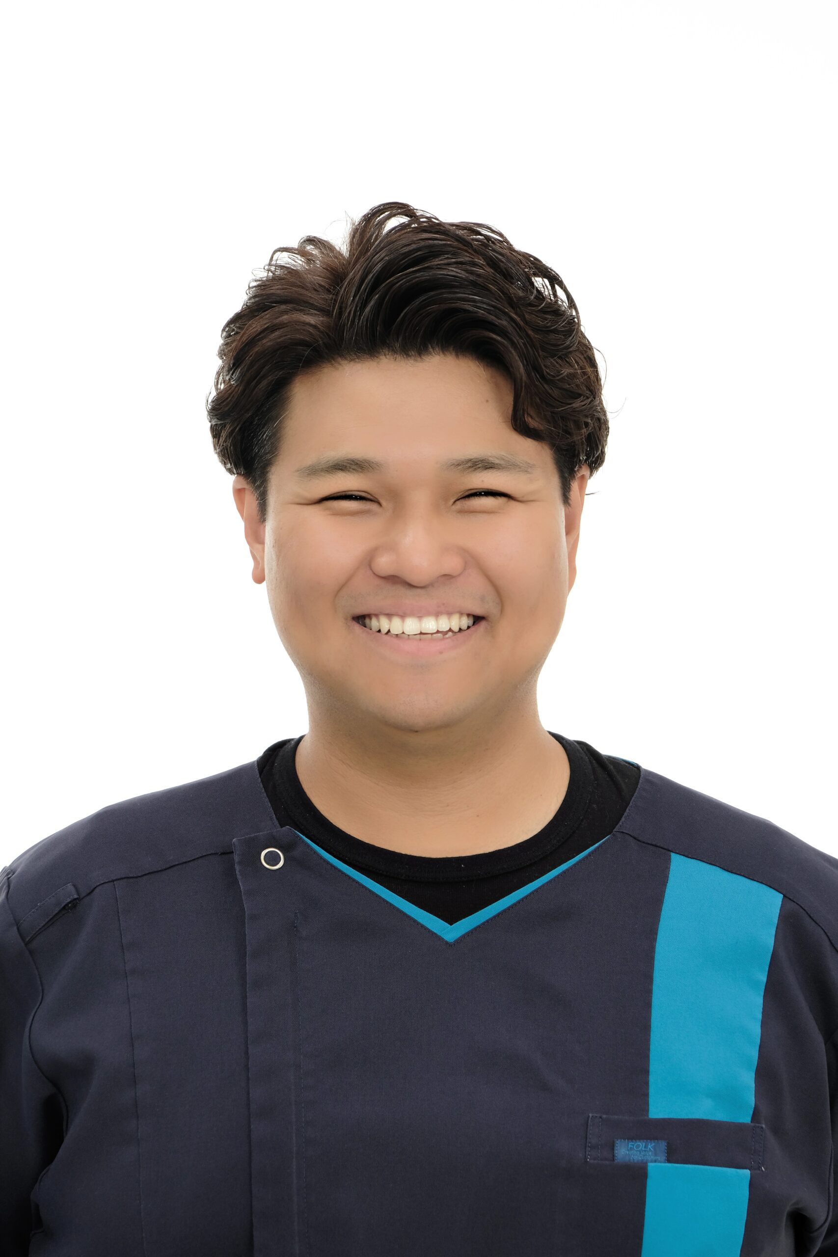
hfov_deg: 10.4
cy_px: 628
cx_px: 419
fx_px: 4608
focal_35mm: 132
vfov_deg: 15.5
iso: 500
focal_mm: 88.2
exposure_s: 1/125
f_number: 11
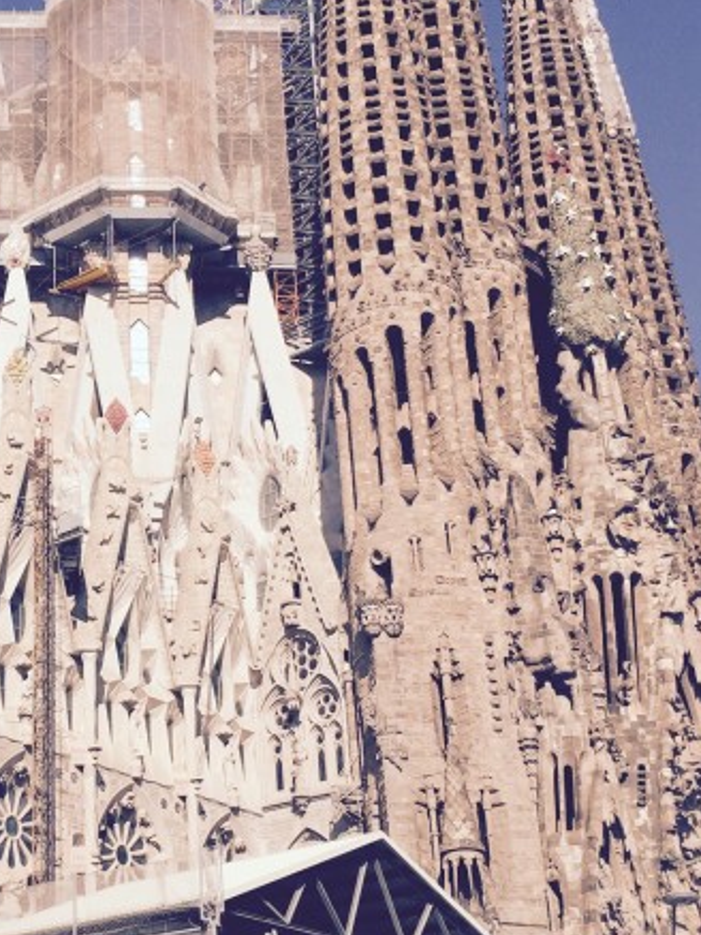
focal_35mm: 68
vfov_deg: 28.5
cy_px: 404
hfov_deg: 21.0
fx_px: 1835
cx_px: 34
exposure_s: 1/3300
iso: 32
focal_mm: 4.15
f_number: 2.2
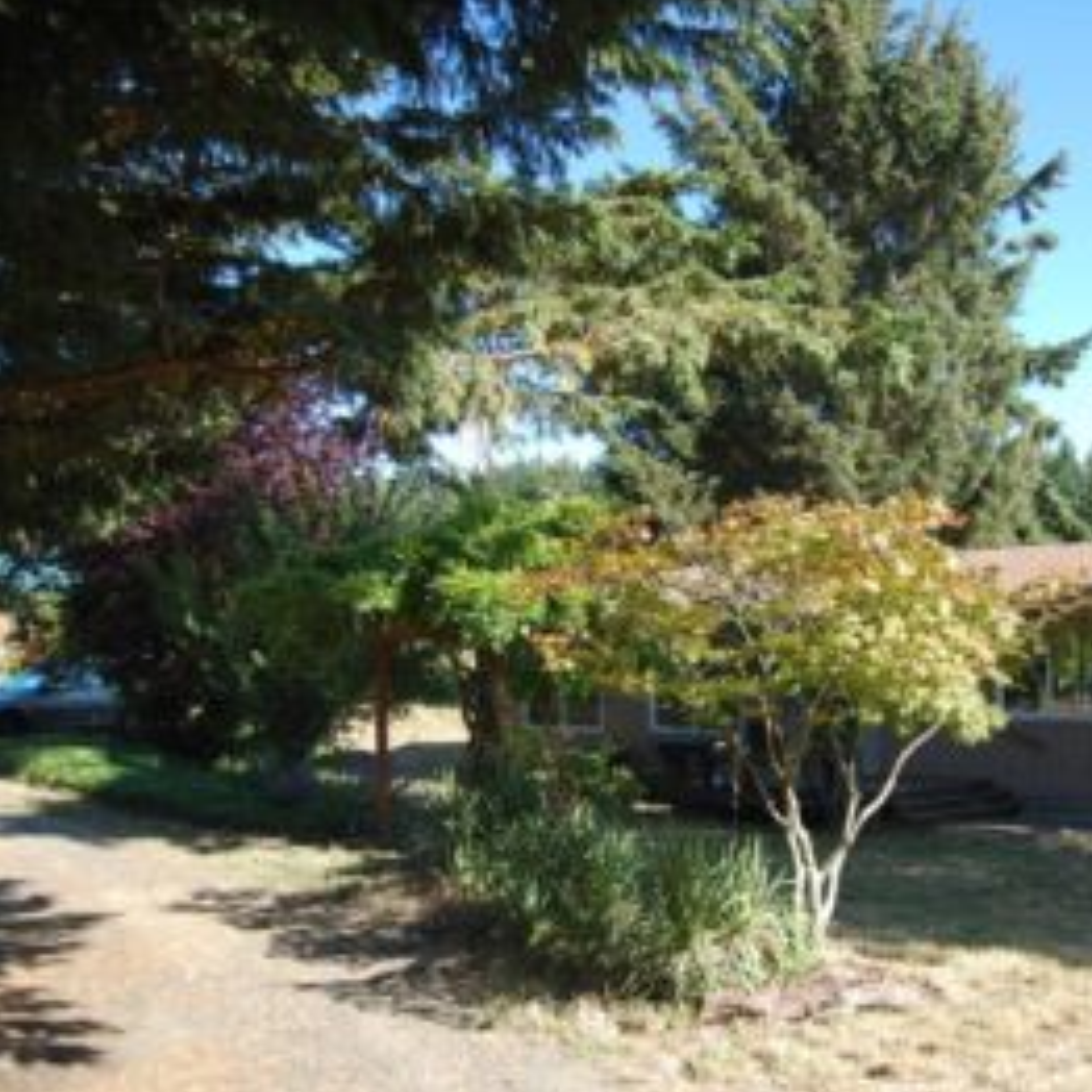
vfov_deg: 47.2
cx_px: 759
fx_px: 1249
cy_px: 544
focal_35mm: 35
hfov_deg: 46.2
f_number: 3.5
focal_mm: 18
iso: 200
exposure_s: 1/640
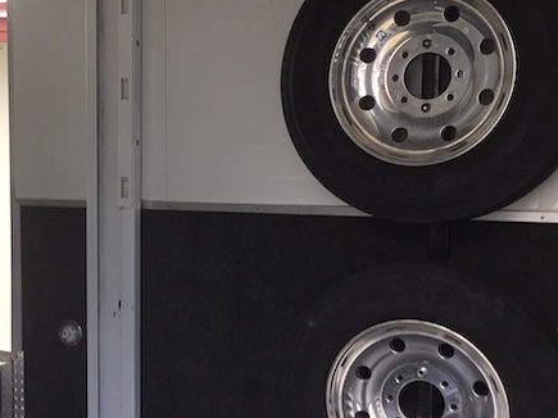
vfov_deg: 25.6
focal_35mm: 57
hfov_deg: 32.8
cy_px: 232
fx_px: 919
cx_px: 109
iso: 25
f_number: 2.4
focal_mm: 3.3
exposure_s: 1/60
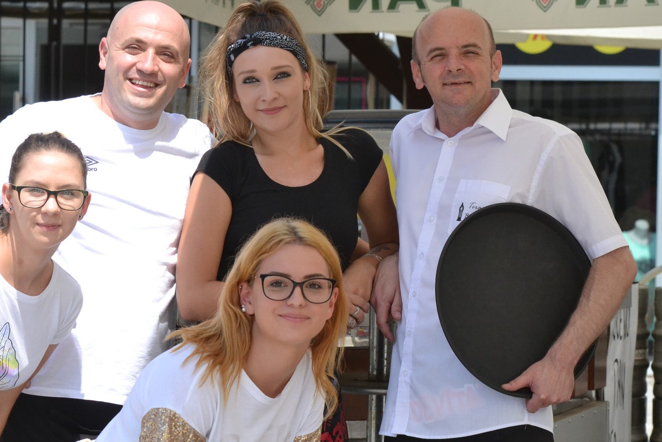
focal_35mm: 137
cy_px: 204
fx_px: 2519
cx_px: 274
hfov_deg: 15.0
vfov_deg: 10.0
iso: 1600
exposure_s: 1/4000
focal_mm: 70
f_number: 6.3
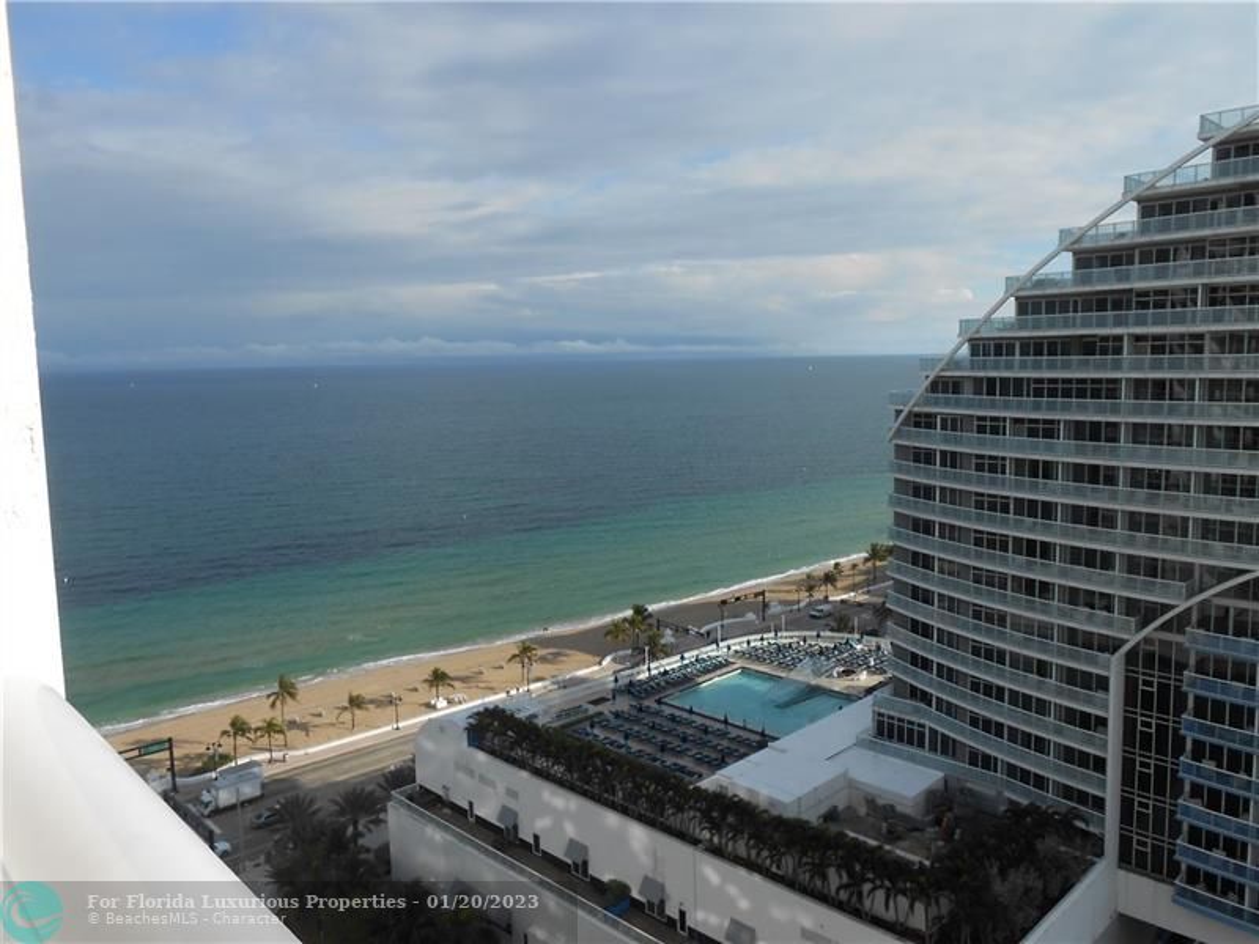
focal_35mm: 26
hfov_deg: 67.3
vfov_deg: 53.1
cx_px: 630
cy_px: 472
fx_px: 946
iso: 80
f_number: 3.5
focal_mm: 4.6
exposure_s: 1/1000
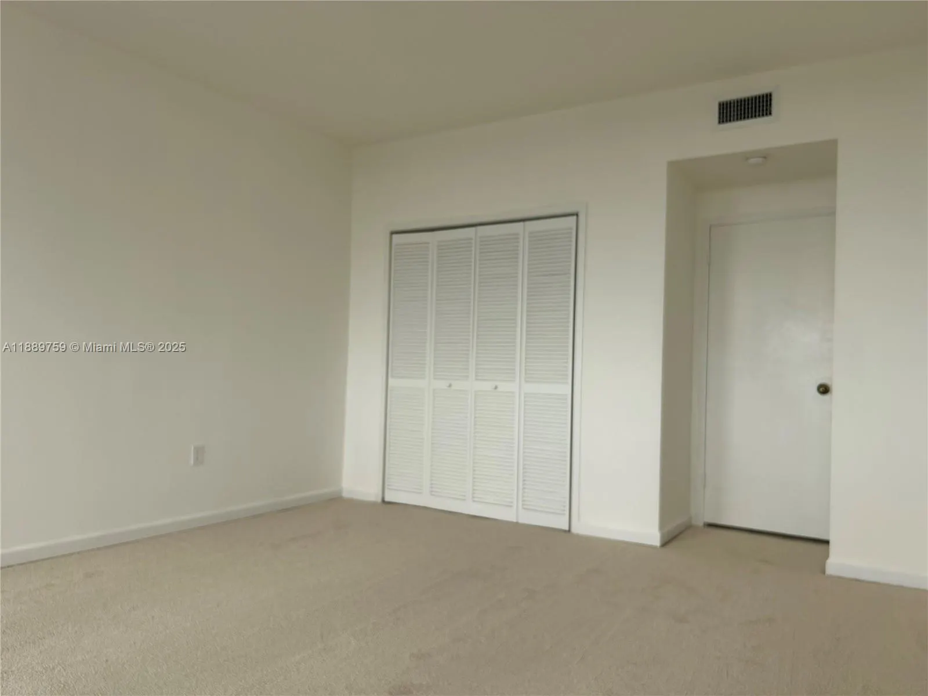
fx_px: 697
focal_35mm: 26
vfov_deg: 53.1
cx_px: 464
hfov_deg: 67.3
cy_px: 348
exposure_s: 1/509
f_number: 1.5
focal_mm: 5.7
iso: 50
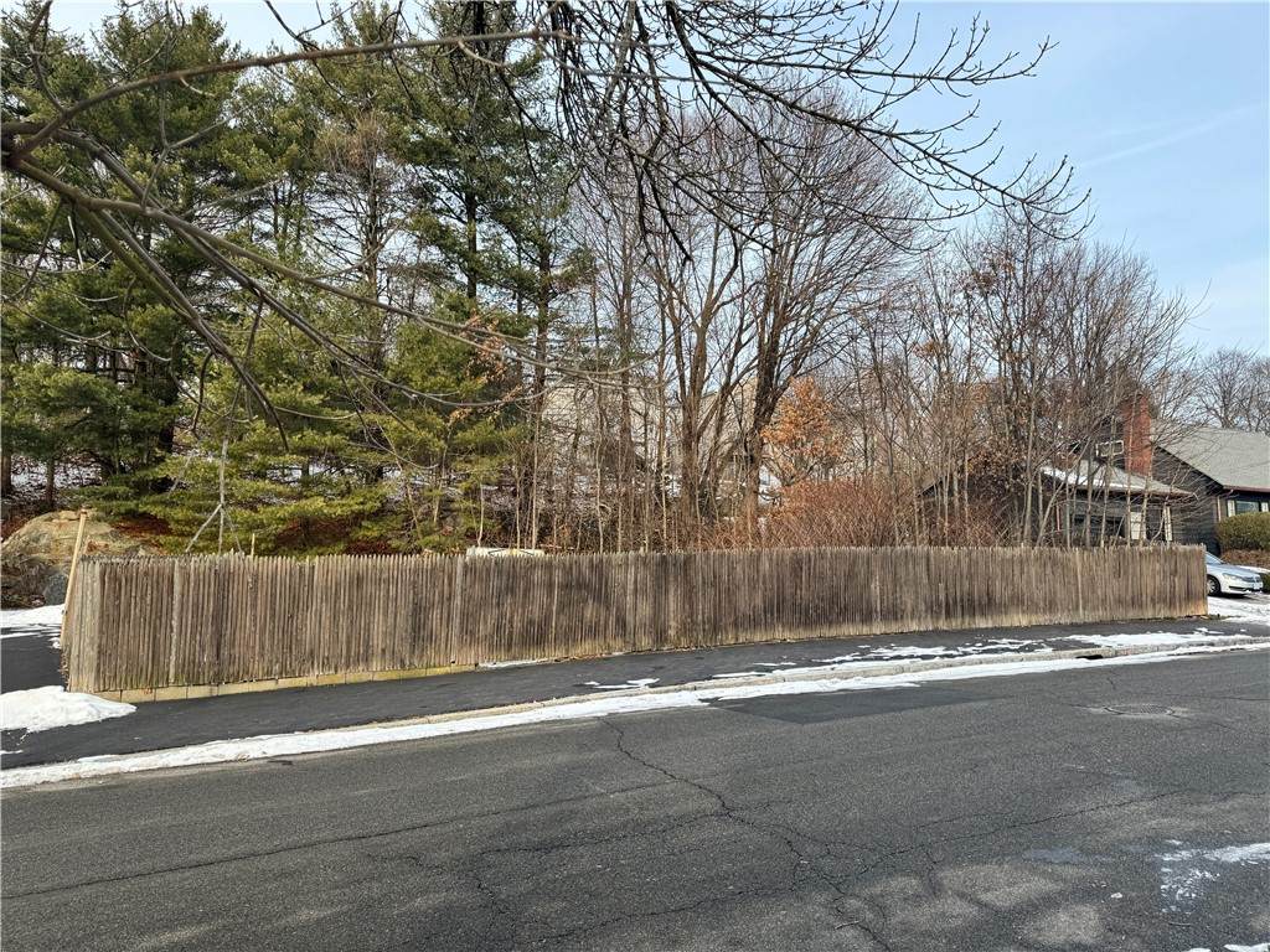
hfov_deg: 71.6
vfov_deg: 56.8
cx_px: 635
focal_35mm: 24
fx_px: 881
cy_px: 476
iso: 80
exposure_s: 1/1215
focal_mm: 6.76
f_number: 1.78
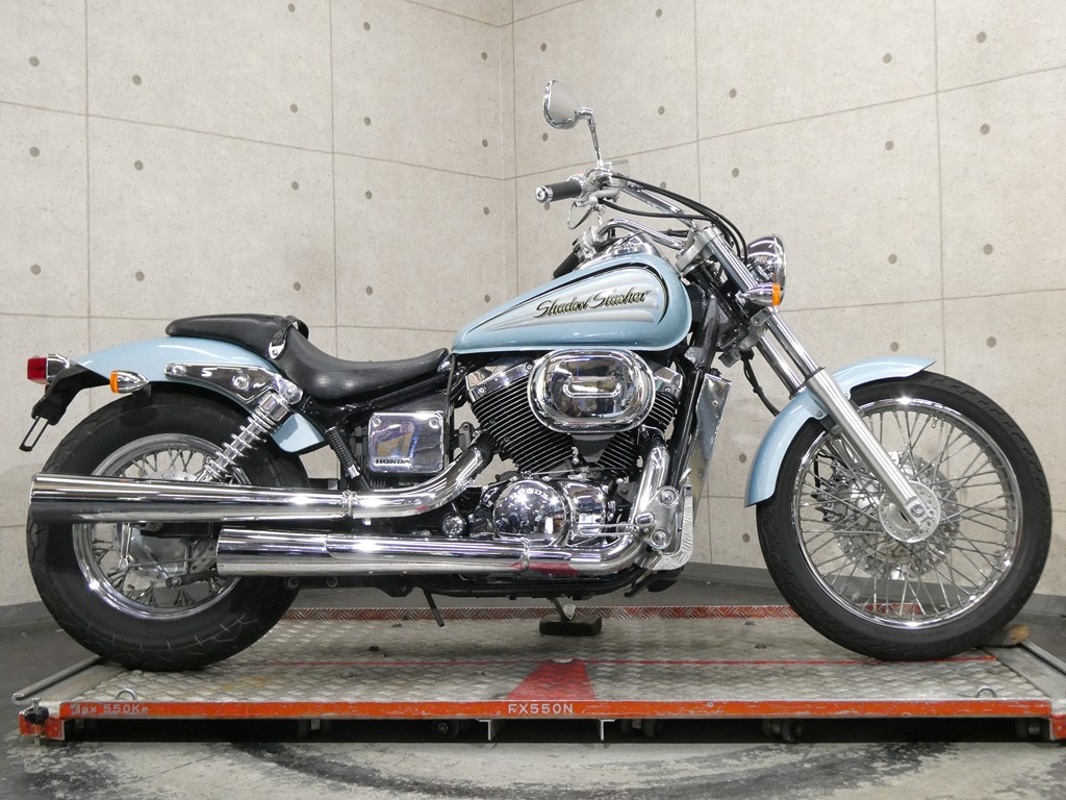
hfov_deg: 42.9
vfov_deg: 32.9
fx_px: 1355
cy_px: 400
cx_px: 533
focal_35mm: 44
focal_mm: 7.8
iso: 500
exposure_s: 1/80
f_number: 3.9
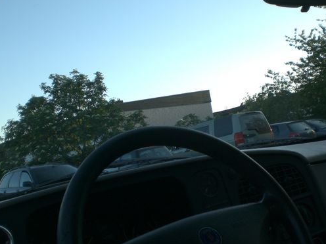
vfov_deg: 29.7
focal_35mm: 49
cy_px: 119
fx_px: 461
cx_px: 165
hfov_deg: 38.9
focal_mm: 6.3
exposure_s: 1/200
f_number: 3.1
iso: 50
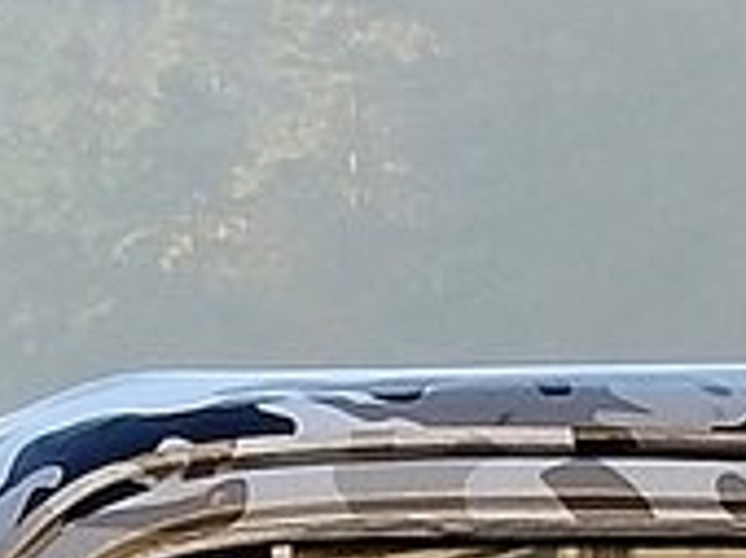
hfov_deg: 2.2
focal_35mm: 884
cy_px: 1964
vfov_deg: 1.7
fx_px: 19024
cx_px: 579
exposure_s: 1/160
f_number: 5
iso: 100
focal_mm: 22.4
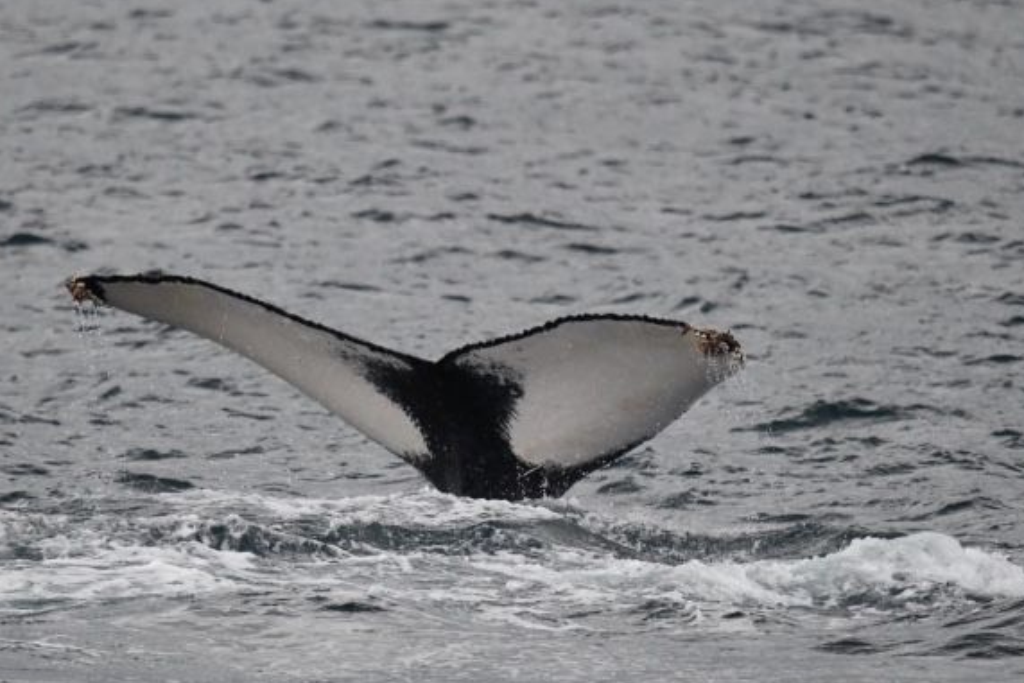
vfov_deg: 1.6
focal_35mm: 840
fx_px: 23898
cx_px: 416
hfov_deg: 2.5
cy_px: 343
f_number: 7.1
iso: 3600
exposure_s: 1/8000
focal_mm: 600
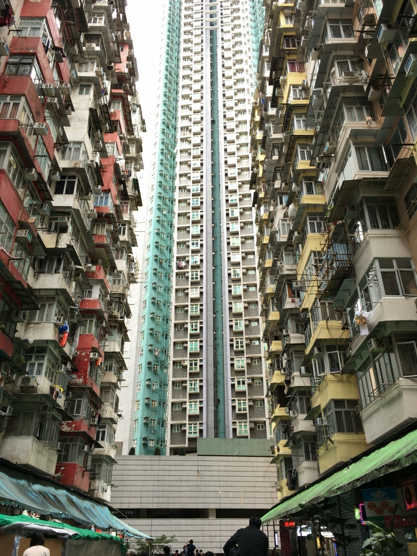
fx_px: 466
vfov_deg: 61.7
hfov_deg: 48.2
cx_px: 208
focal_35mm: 29
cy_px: 278
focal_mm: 4.15
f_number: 2.2
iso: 25
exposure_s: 1/42
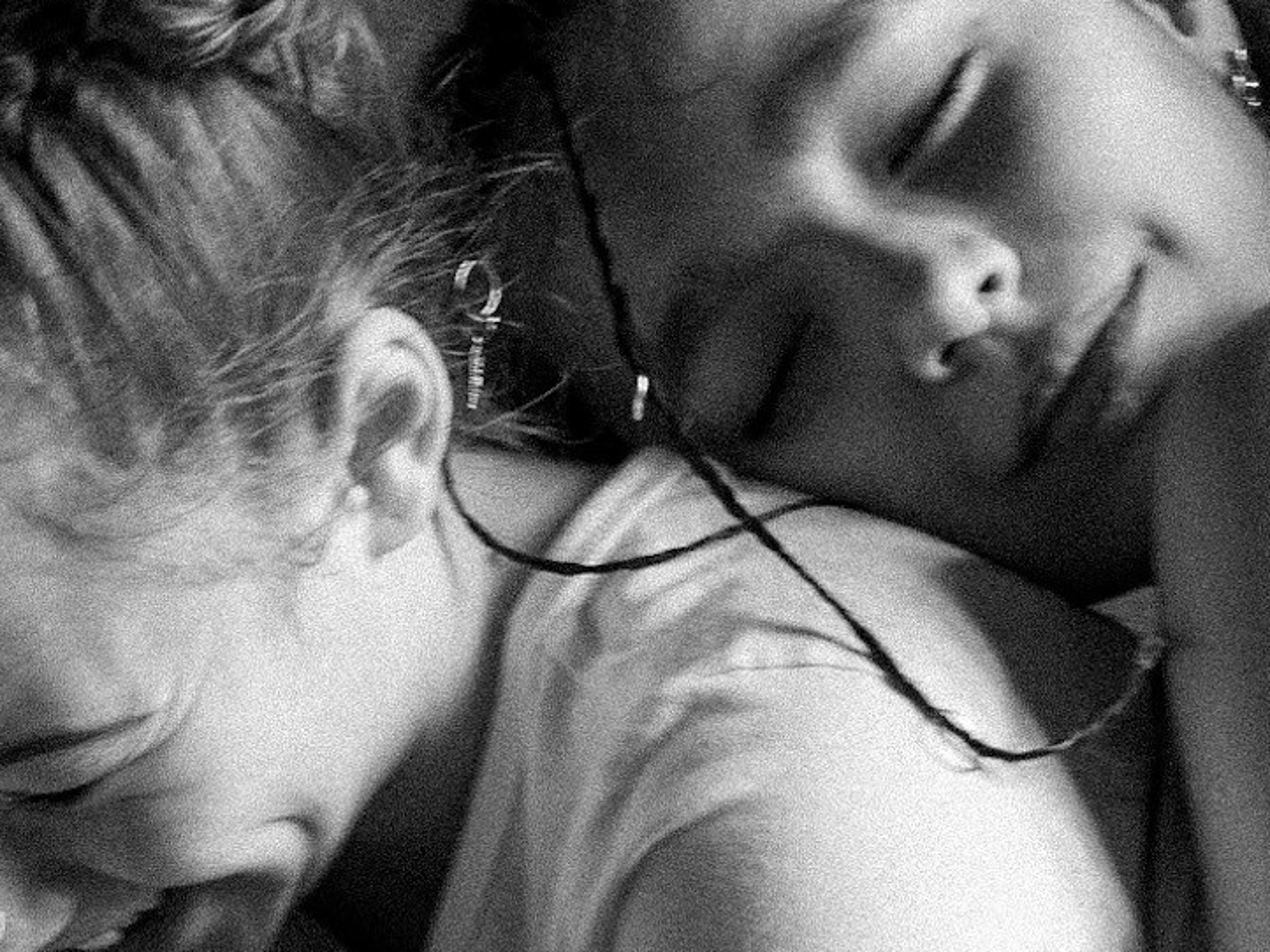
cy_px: 1050
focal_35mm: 161
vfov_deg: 9.1
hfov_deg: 12.2
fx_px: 5905
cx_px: 106
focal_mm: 39
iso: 320
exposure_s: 1/60
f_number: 3.6
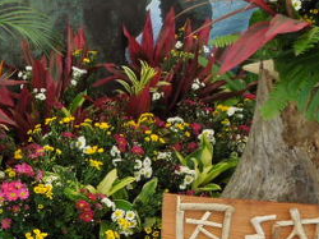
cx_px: 59
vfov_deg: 21.9
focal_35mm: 65
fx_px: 598
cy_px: 228
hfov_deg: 29.1
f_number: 3.3
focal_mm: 4.5
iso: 160
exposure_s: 1/30
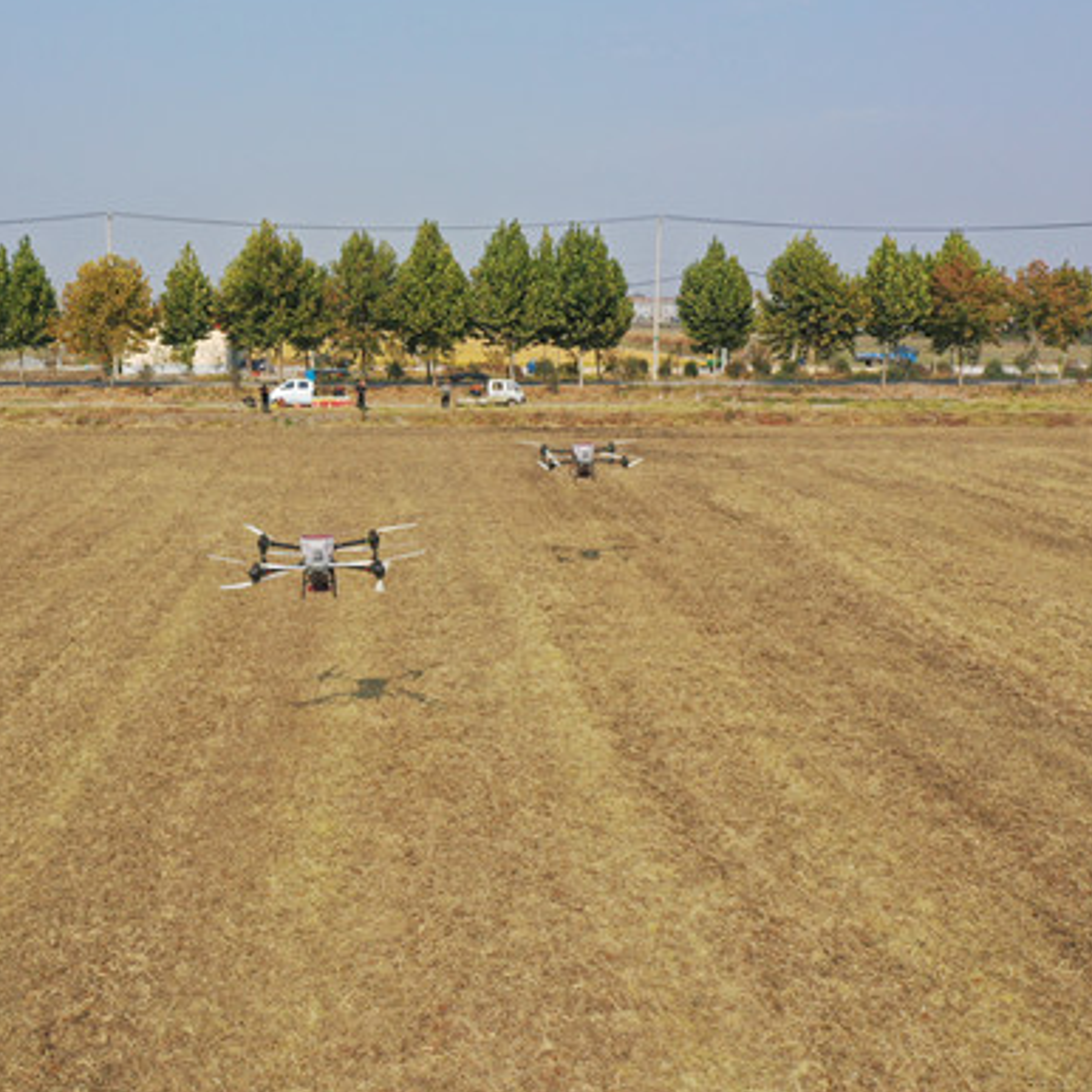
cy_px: 557
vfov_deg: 44.9
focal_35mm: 37
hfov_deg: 44.3
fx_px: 1321
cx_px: 368
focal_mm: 10.26
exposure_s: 1/640
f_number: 6.3
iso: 100
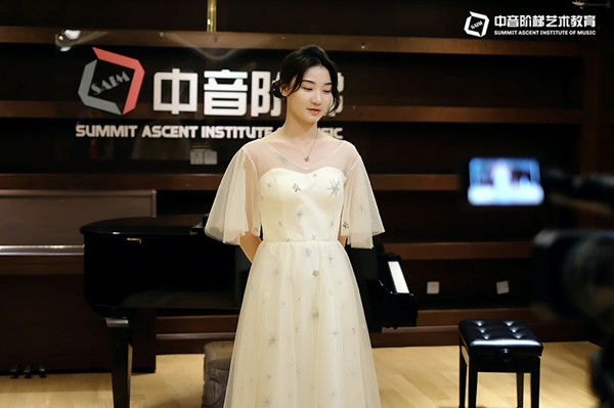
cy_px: 204
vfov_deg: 25.5
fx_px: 903
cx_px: 307
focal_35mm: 53
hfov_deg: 37.5
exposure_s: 1/125
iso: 400
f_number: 1.6
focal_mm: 35
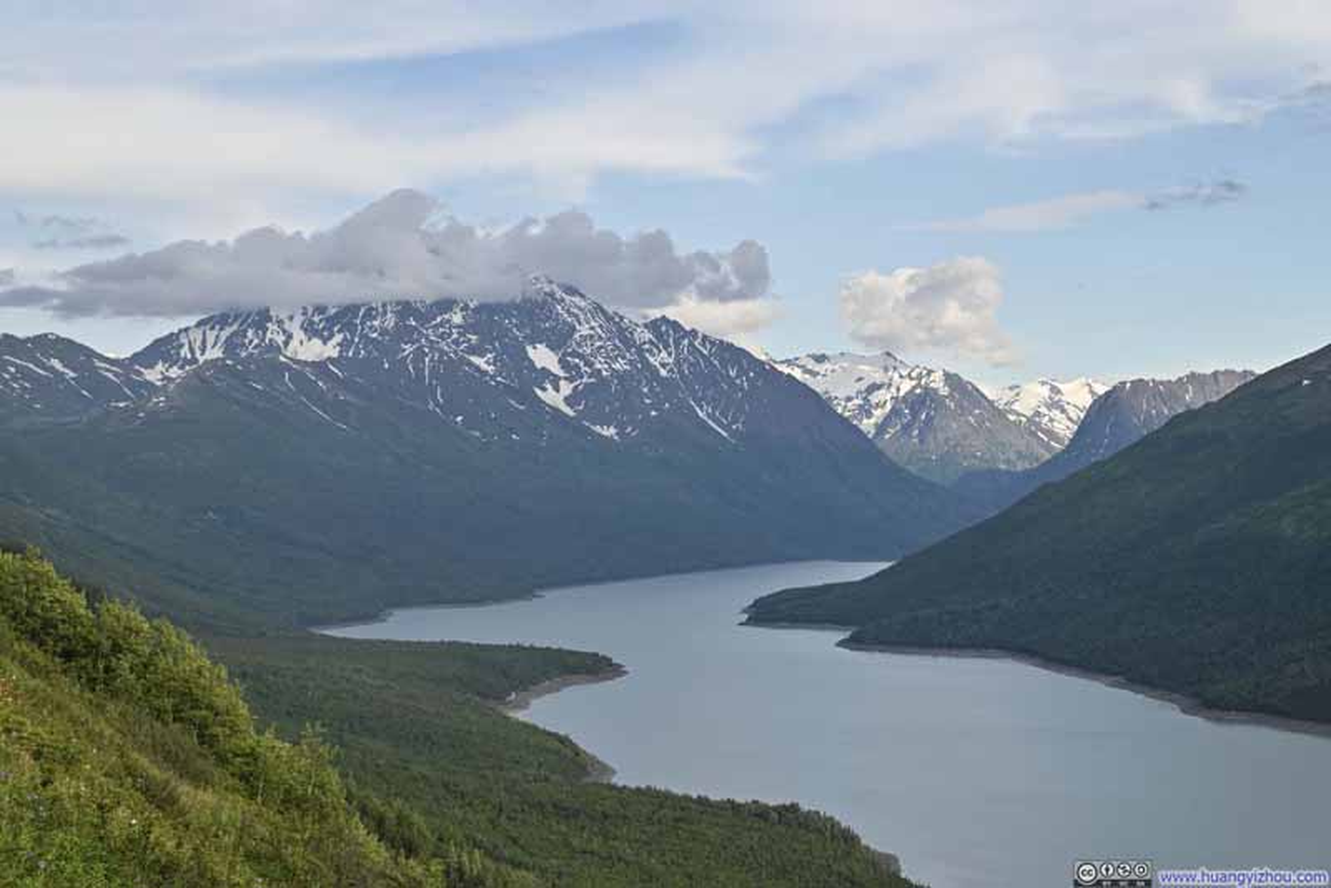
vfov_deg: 24.2
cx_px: 666
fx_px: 2071
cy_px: 444
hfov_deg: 35.6
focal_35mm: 56
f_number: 7.1
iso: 100
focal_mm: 56
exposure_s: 1/400
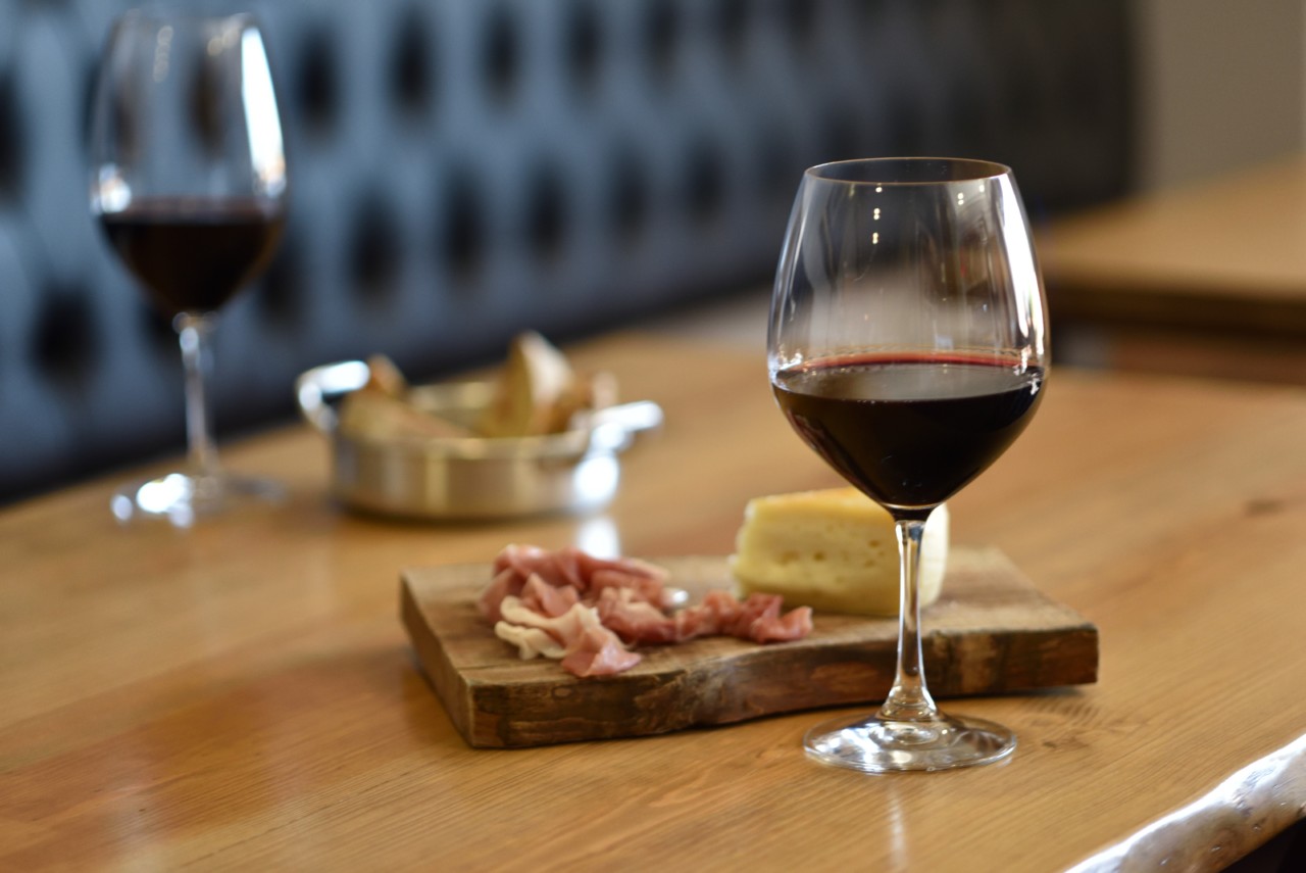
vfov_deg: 13.1
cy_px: 436
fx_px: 3811
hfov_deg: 19.4
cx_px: 653
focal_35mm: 105
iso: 800
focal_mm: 105
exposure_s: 1/80
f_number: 3
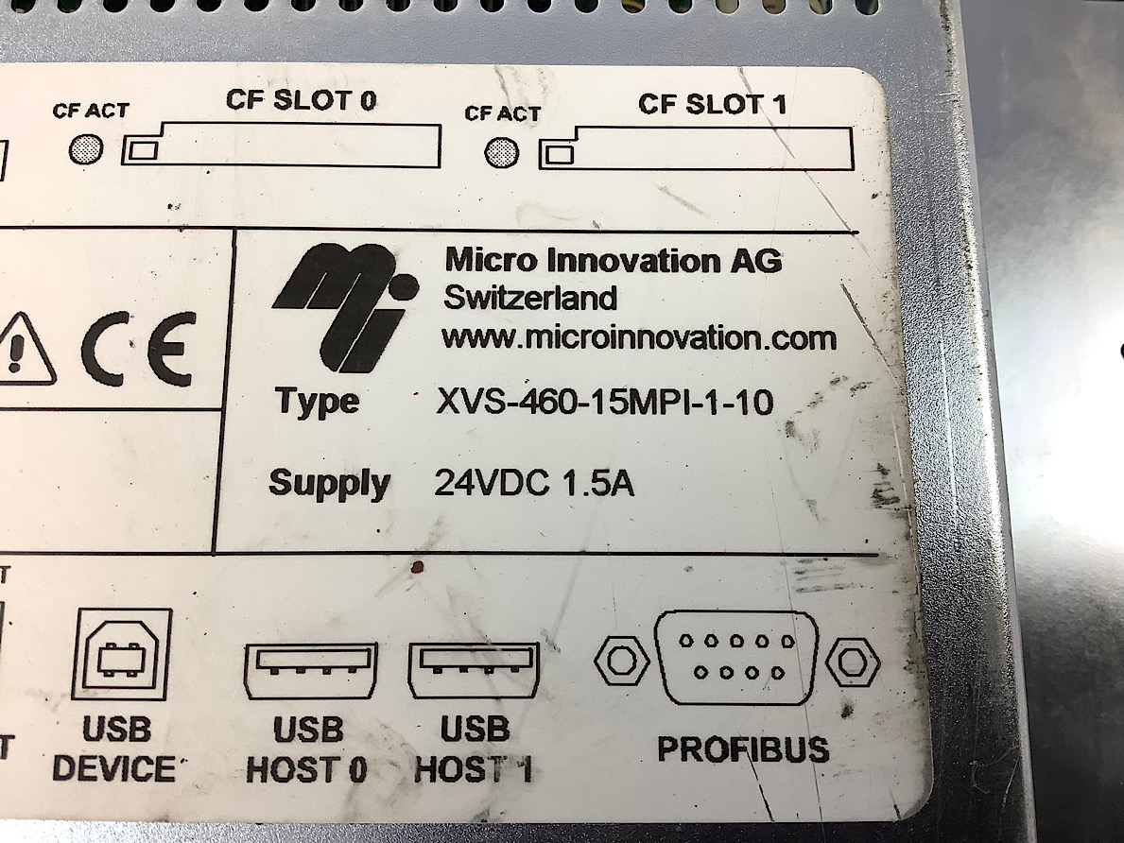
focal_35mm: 31
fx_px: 1007
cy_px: 422
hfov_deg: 58.3
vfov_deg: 45.4
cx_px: 562
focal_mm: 3.3
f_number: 2.4
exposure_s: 1/100
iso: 80
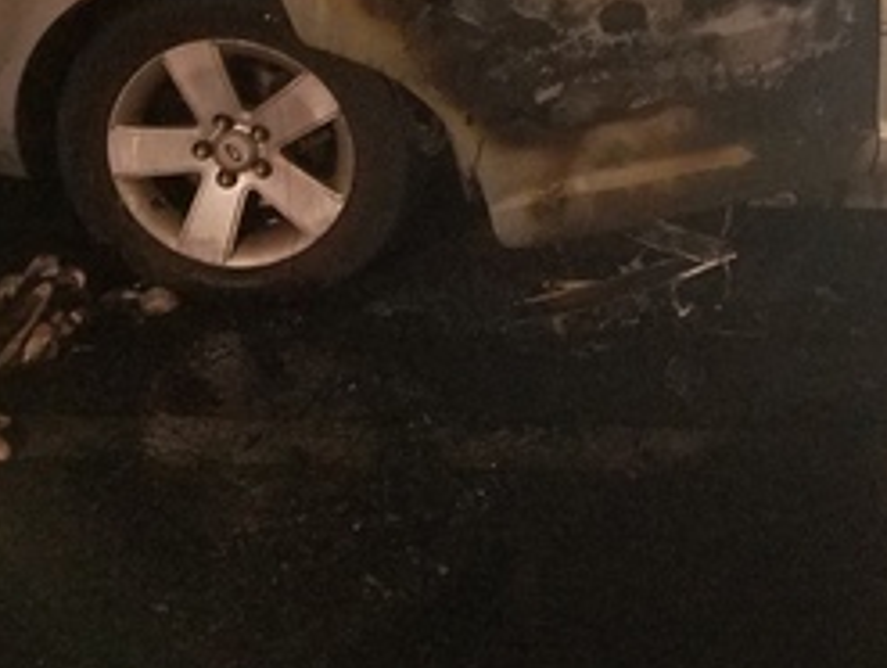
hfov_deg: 30.1
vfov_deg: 22.5
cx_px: 765
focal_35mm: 62
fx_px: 1591
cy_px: -41
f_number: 1.7
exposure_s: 1/10
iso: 640
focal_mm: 4.2
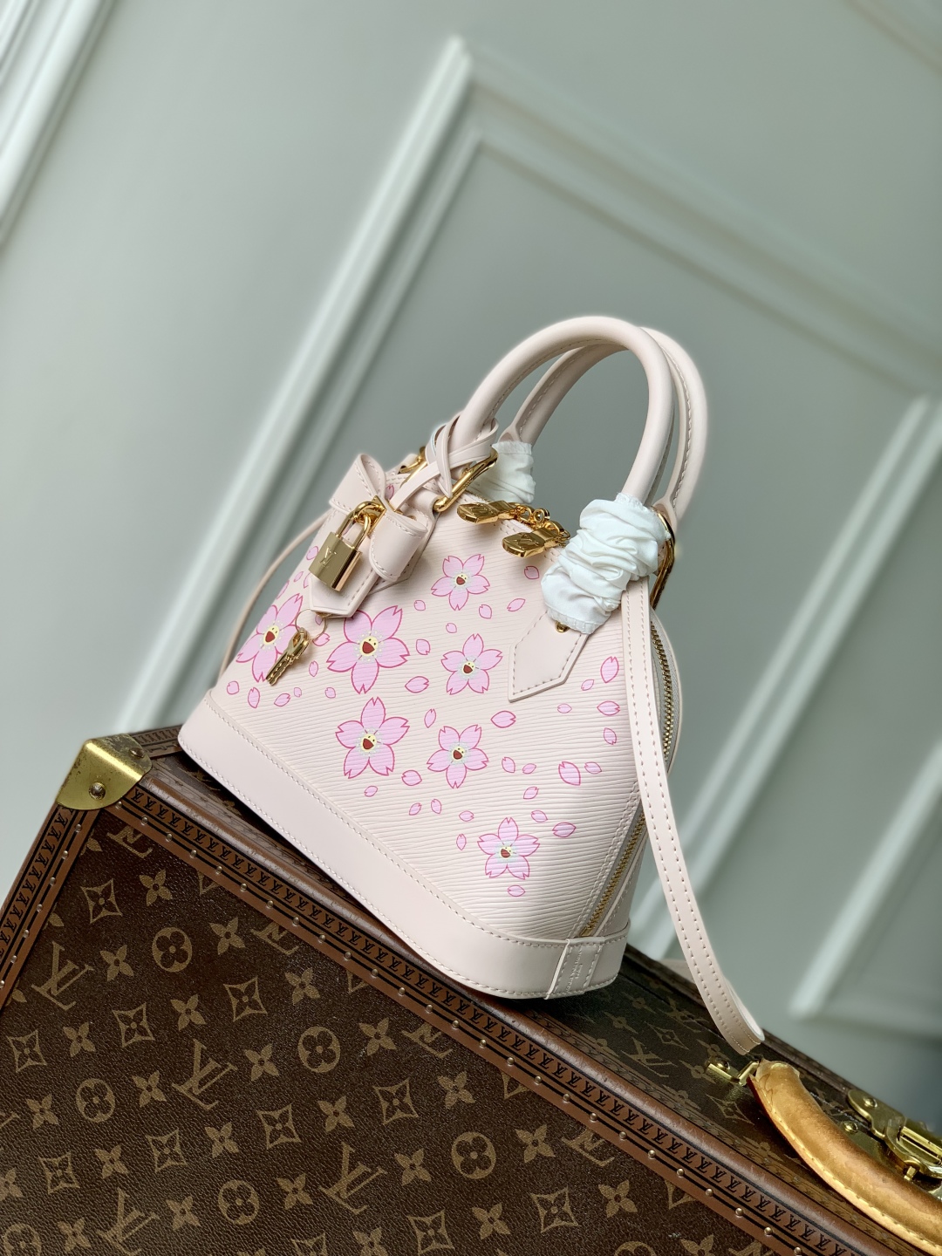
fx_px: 1887
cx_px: 471
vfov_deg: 36.8
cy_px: 628
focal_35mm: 52
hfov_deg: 28.0
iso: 16
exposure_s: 1/432
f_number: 2.4
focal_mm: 6
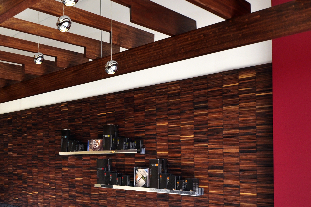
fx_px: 345
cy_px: 163
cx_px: -1
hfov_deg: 41.9
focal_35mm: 40
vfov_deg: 32.5
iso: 320
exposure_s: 1/80
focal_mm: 13
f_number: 5.6
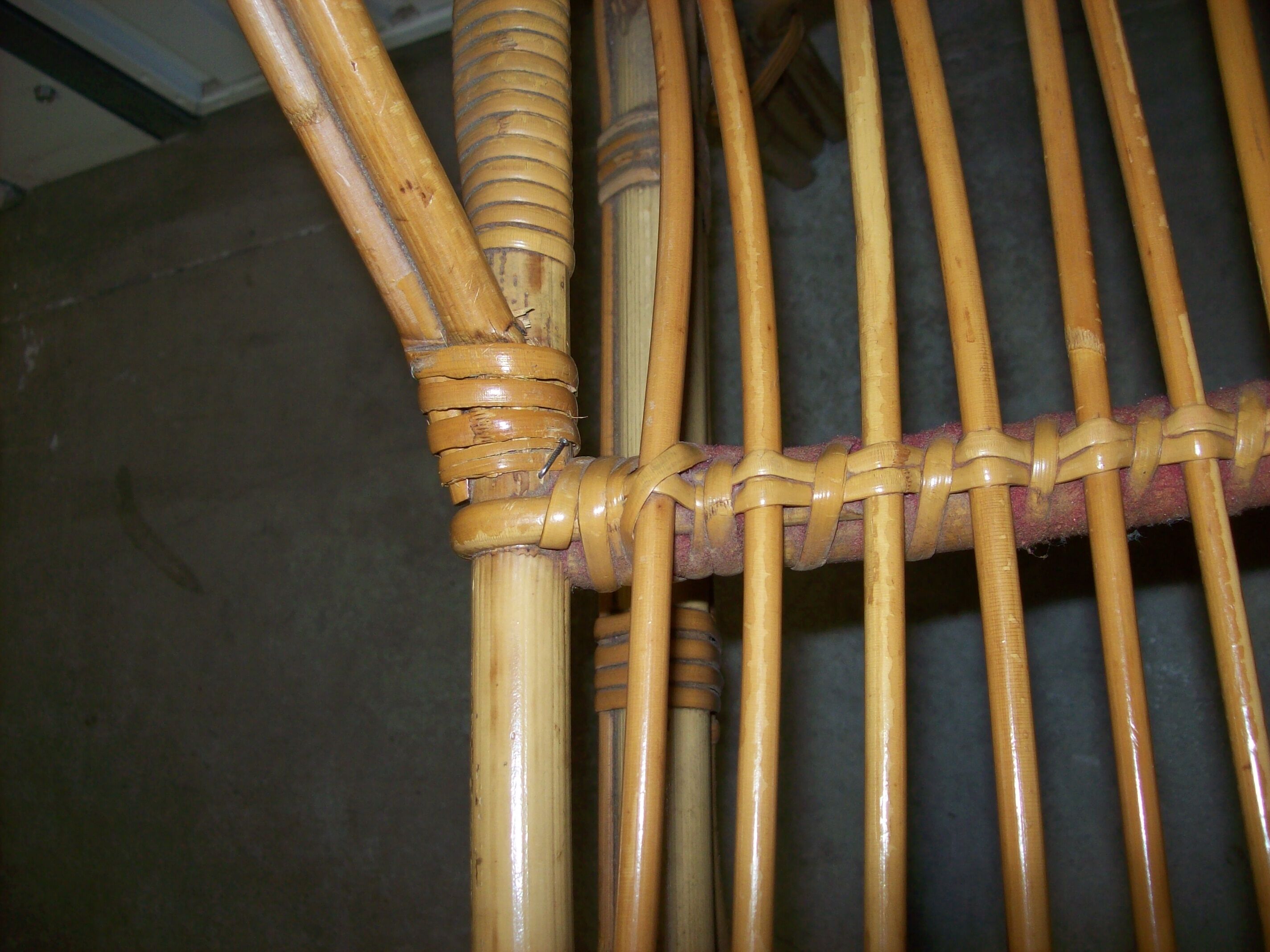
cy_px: 476
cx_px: 635
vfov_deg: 39.6
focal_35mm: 36
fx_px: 1320
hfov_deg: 51.4
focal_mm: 6
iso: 80
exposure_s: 1/64
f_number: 2.7
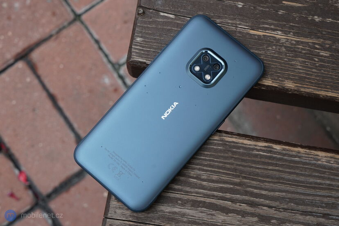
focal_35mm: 70
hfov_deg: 28.8
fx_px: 659
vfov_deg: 19.5
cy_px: 113
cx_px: 170
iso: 320
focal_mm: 70
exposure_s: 1/125
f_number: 8
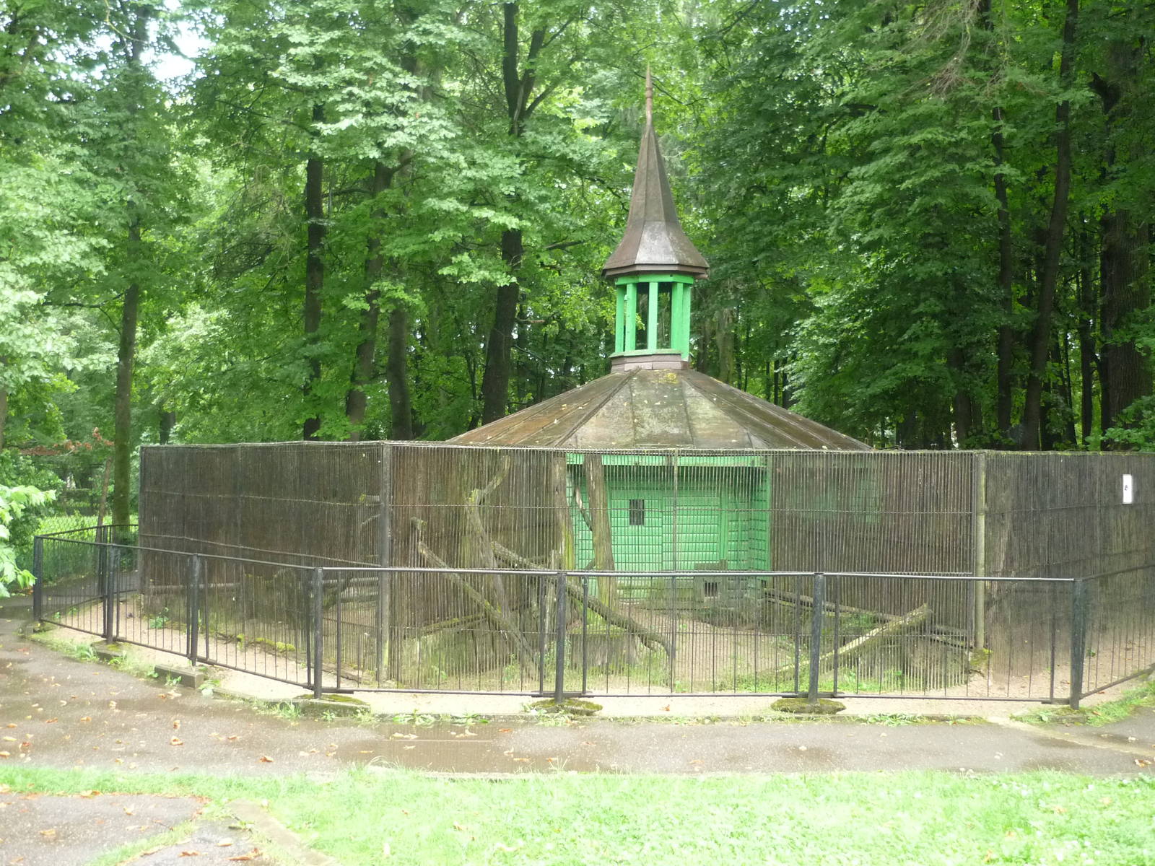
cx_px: 578
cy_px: 433
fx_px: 1101
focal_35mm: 33
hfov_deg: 55.4
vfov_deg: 42.9
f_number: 2.8
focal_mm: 5.5
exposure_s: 1/30
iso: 320
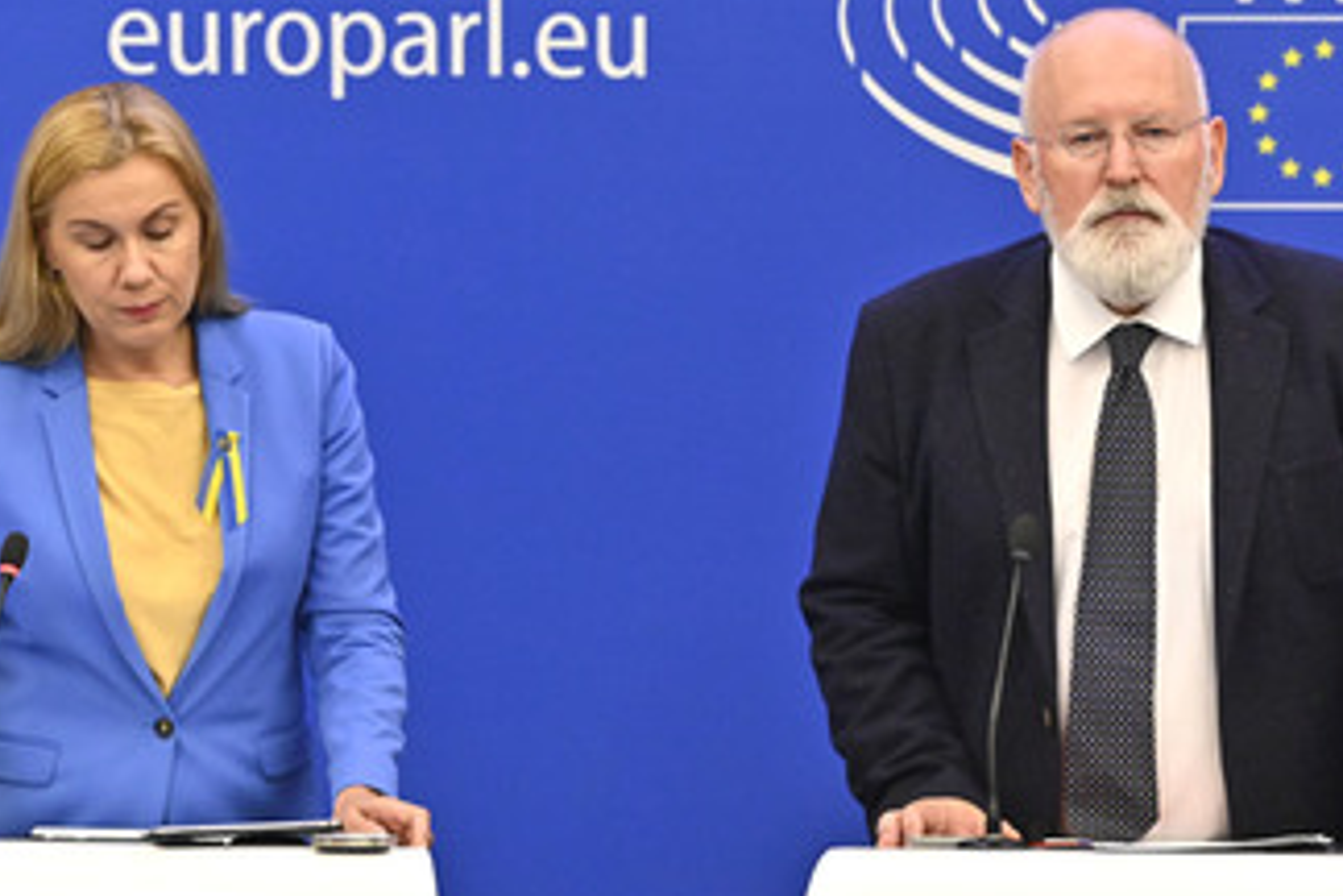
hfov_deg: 7.4
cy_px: 519
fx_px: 10370
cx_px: 636
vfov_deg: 4.9
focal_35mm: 278
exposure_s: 1/640
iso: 6400
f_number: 4.5
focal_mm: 200
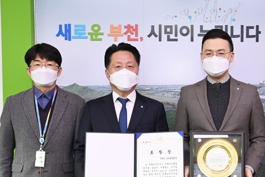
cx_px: 176
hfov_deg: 37.8
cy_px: 109
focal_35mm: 52
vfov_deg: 26.0
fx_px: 383
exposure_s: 1/125
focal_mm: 34
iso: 1600
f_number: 5.6
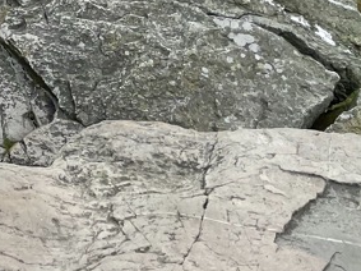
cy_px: -210
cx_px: -241
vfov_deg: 14.0
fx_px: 980
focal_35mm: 94
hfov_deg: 17.7
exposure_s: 1/1033
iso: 32
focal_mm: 4.2
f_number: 1.6
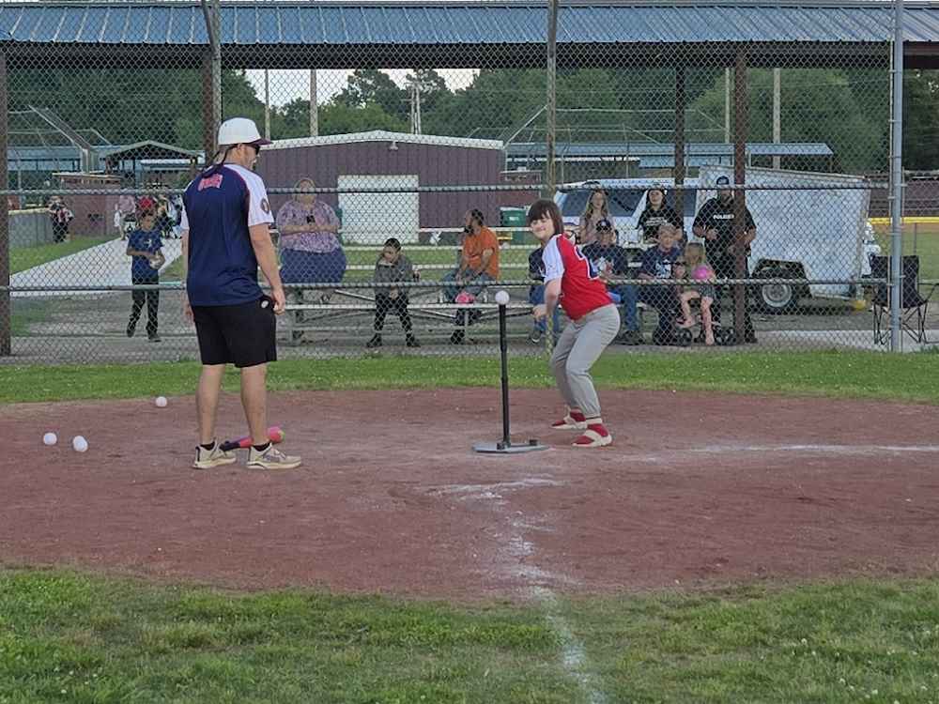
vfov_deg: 58.9
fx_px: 624
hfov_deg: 73.9
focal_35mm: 23
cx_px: 470
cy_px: 352
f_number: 1.8
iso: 25
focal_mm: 5.4
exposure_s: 1/978
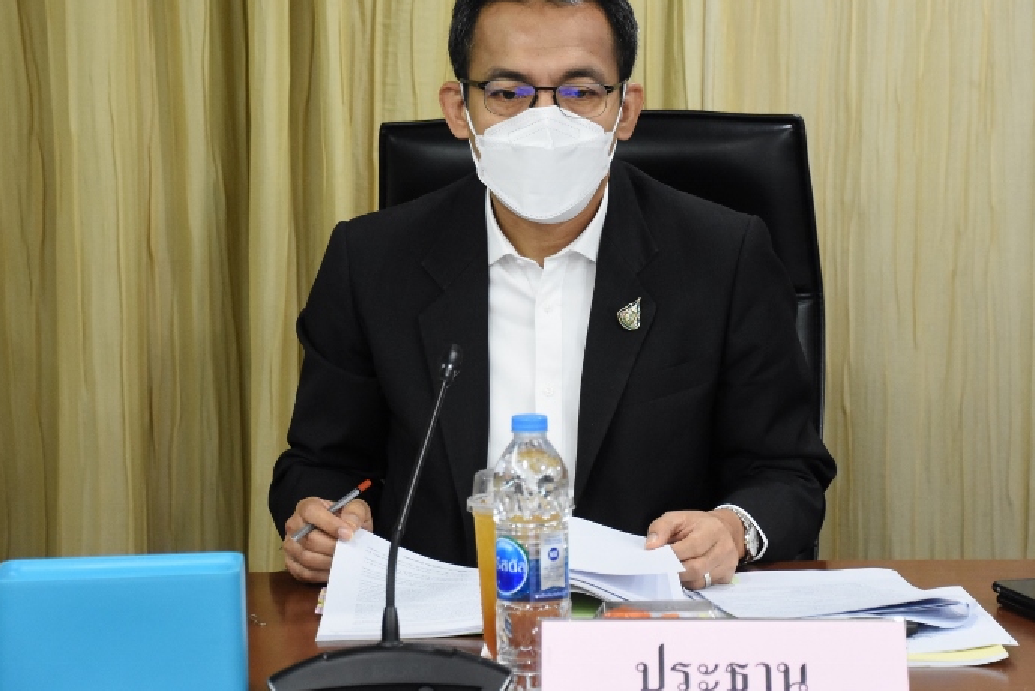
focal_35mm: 122
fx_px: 3509
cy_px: 313
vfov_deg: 11.2
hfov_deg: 16.8
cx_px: 544
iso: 3200
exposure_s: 1/60
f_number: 5.6
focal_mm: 70
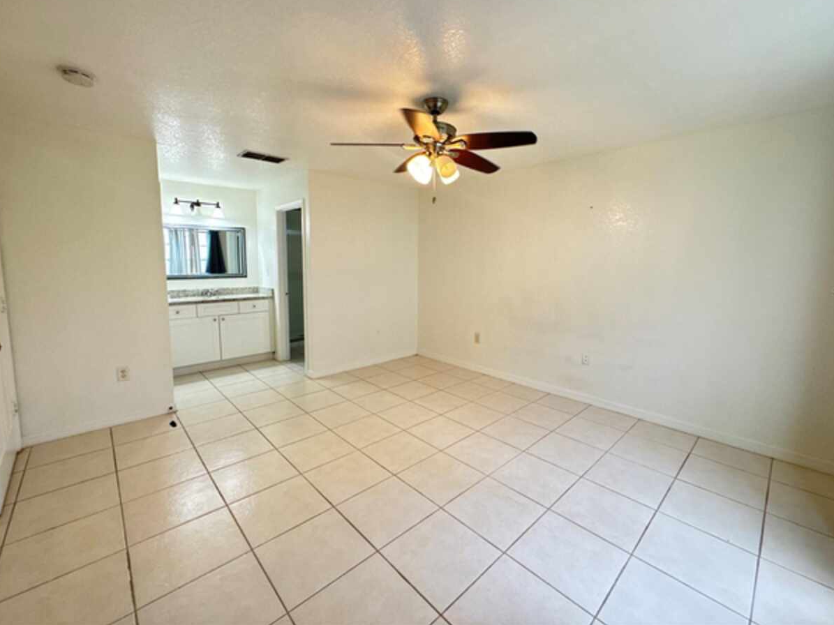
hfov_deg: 98.1
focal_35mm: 15
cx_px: 437
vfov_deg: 81.6
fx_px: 361
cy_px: 292
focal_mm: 2.22
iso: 250
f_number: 2.2
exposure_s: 1/60
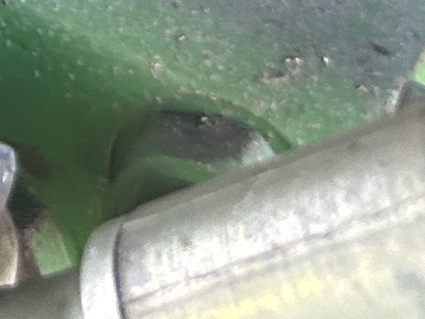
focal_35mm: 206
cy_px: -919
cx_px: -617
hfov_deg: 8.7
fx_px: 2530
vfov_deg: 6.1
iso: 80
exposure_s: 1/121
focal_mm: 5.7
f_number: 1.5
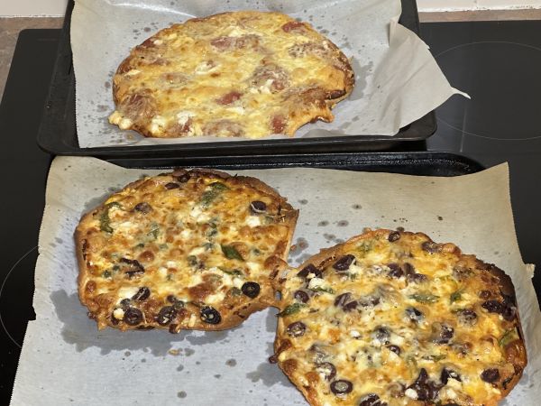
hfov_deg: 25.3
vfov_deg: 19.1
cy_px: 203
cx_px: 270
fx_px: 1203
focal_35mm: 77
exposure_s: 1/34
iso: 500
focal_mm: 9
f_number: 2.8
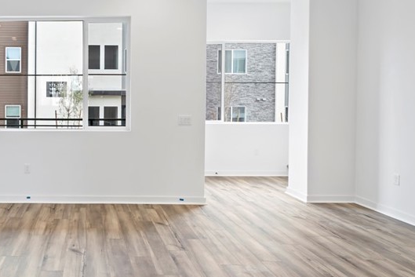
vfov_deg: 42.1
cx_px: 81
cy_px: 105
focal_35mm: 31
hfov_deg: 55.8
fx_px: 357
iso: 250
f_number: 2.8
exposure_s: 1/15
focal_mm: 16
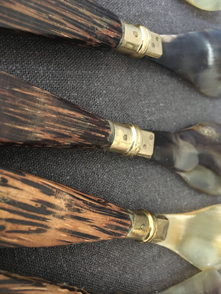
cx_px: 110
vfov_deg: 61.7
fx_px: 247
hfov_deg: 48.2
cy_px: 147
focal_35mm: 29
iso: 400
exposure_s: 1/17
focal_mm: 4.15
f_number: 2.2
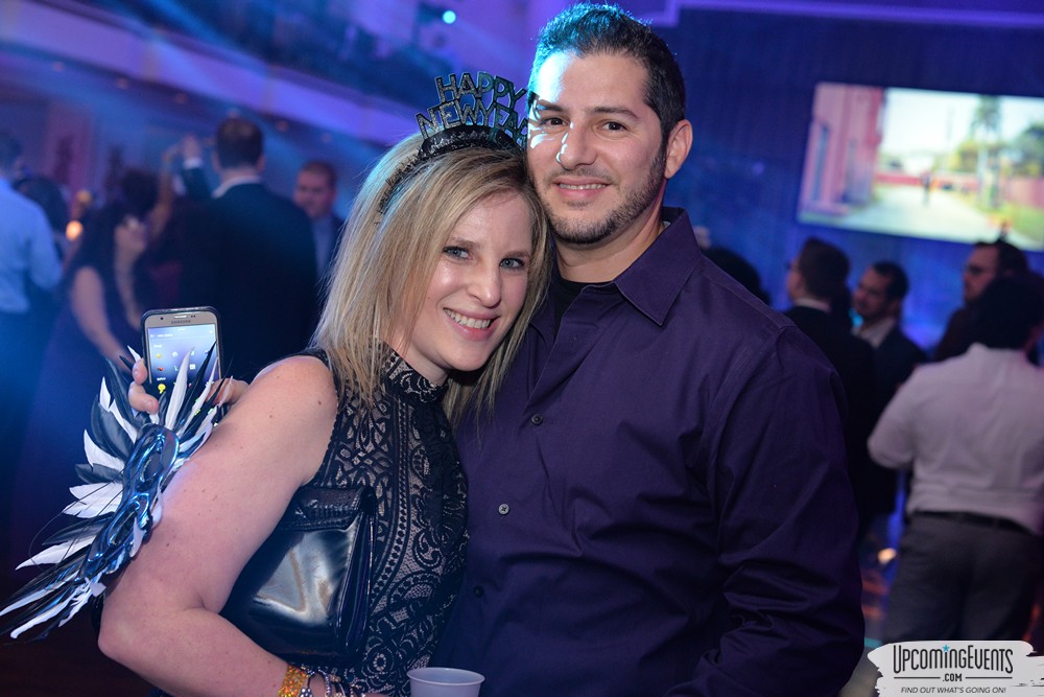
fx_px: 1450
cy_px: 348
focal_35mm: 50
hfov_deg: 39.6
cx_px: 522
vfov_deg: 27.0
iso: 2000
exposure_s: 1/80
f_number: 4.5
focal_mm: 50
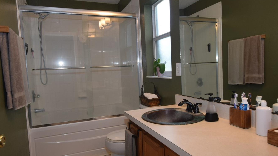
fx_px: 182
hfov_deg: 74.9
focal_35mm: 25
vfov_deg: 46.6
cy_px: 83
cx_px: 139
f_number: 5
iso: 800
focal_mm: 13
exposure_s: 1/100
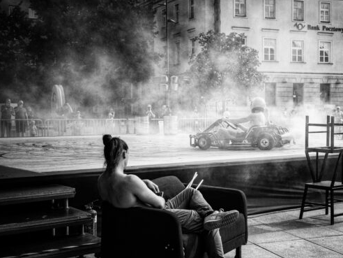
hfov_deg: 31.7
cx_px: 248
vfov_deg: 24.4
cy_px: 150
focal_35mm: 60
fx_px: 595
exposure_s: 1/500
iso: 640
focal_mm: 26
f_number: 10
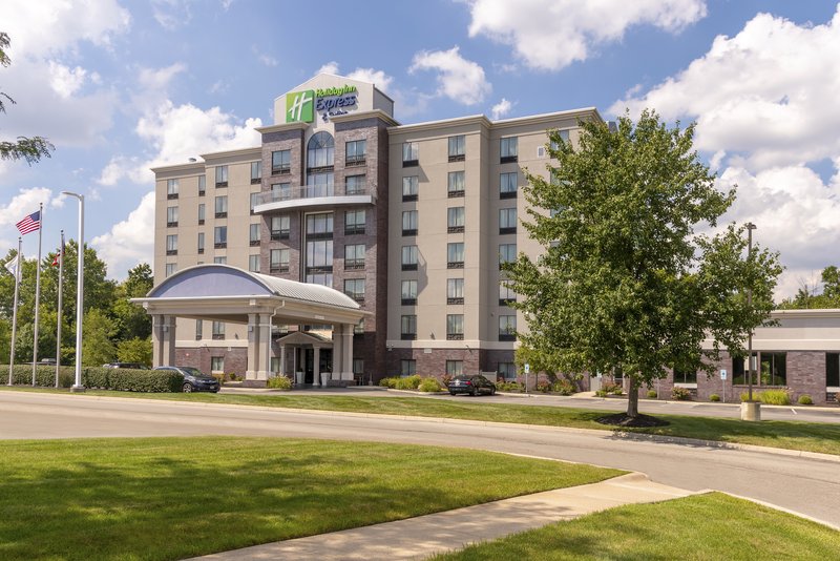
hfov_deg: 73.7
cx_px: 420
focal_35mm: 24
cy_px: 280
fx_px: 560
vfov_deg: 53.2
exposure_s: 1/320
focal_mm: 24
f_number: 8
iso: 100
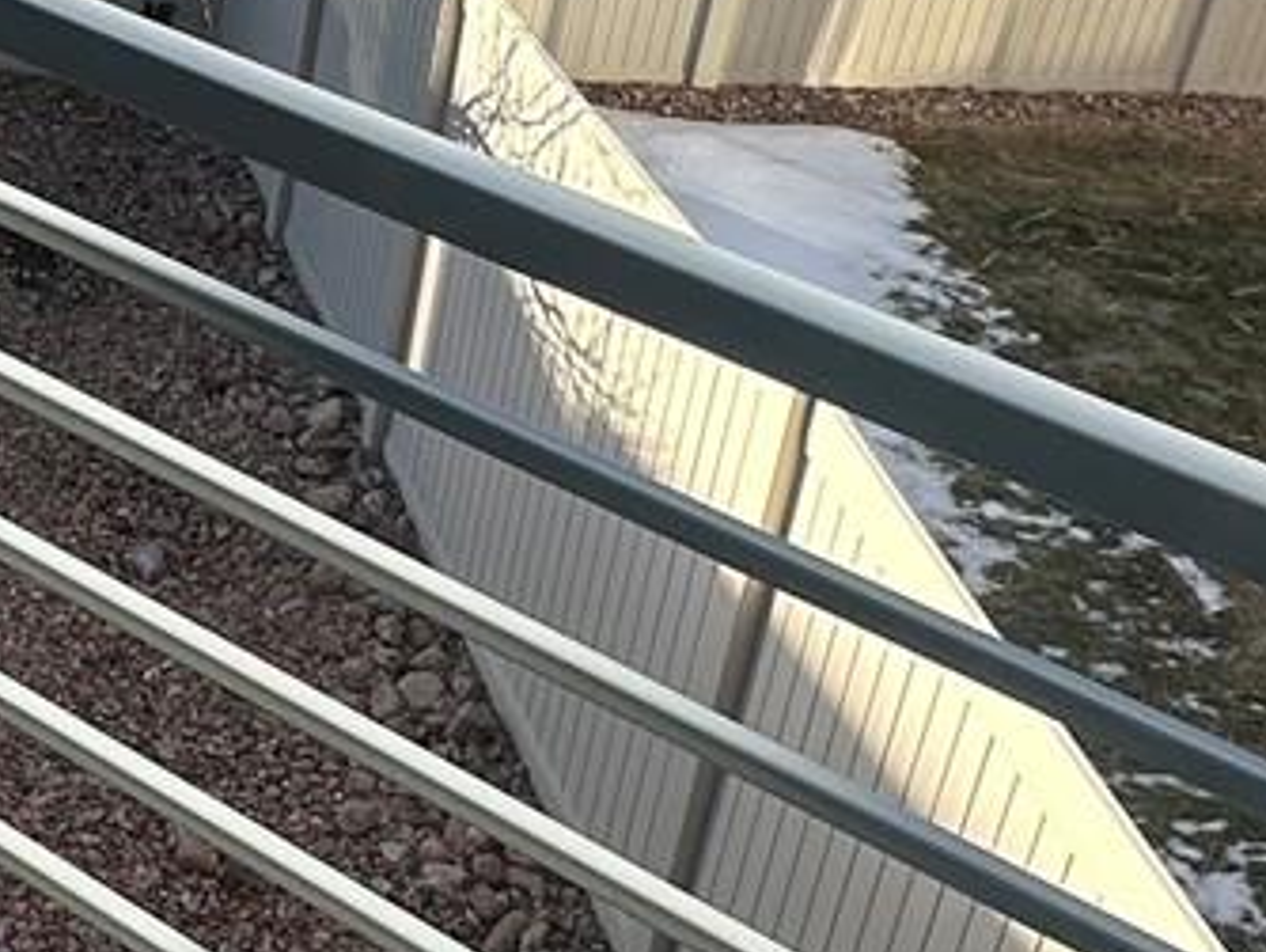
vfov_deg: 21.5
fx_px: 2452
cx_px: 15
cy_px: 95
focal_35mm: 67
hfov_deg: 27.4
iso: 40
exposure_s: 1/489
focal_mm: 2.22
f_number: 2.2
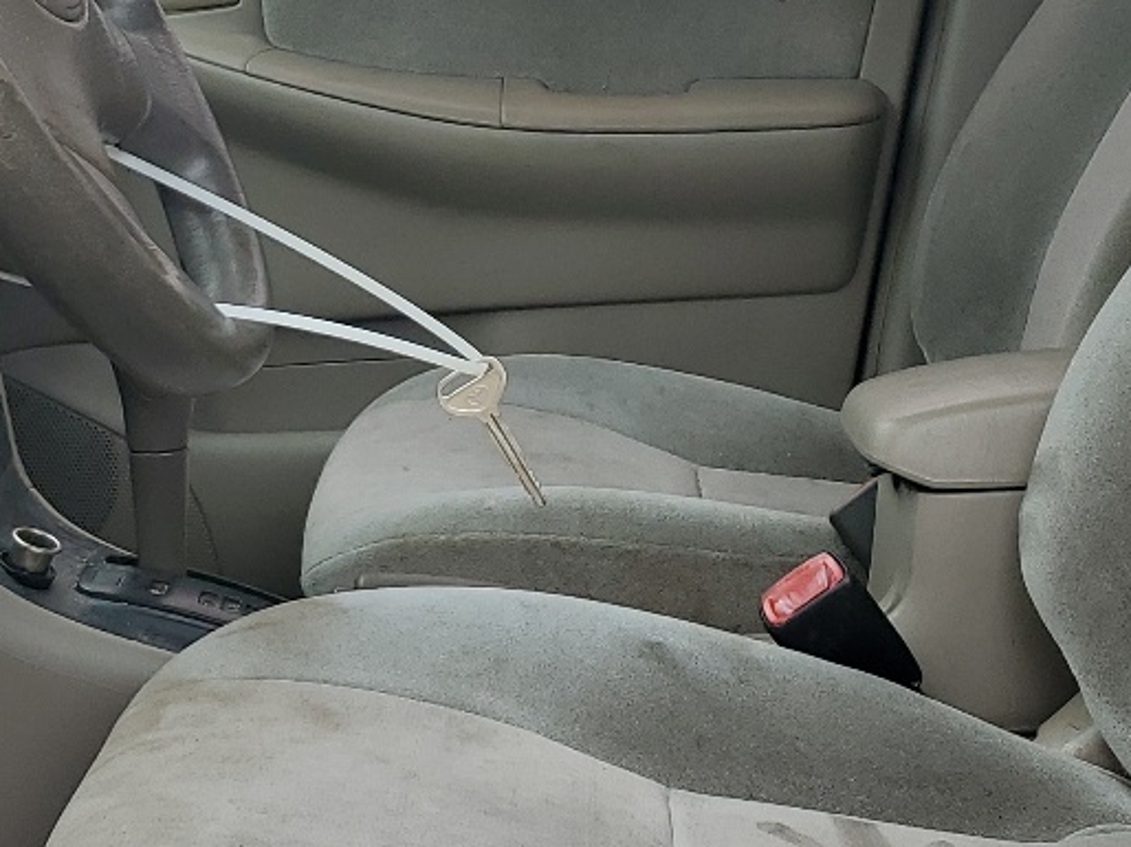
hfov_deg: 24.1
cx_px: 491
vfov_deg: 18.1
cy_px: 273
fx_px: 2645
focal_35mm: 81
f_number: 1.5
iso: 50
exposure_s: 1/833
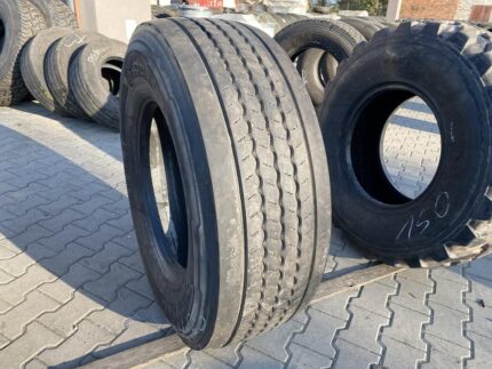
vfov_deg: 53.1
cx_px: 246
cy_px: 184
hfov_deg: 67.3
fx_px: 370
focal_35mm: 26
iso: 32
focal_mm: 4.25
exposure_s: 1/332
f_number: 1.8
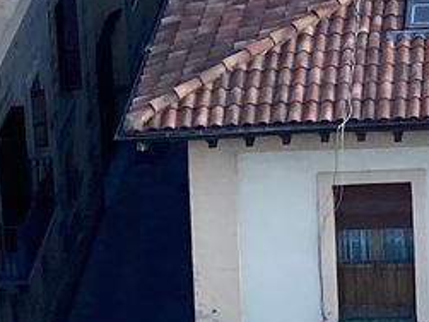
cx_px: 721
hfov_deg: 9.2
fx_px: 2552
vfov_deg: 6.5
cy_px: -659
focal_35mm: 206
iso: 20
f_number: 1.8
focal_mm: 3.99
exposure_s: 1/623
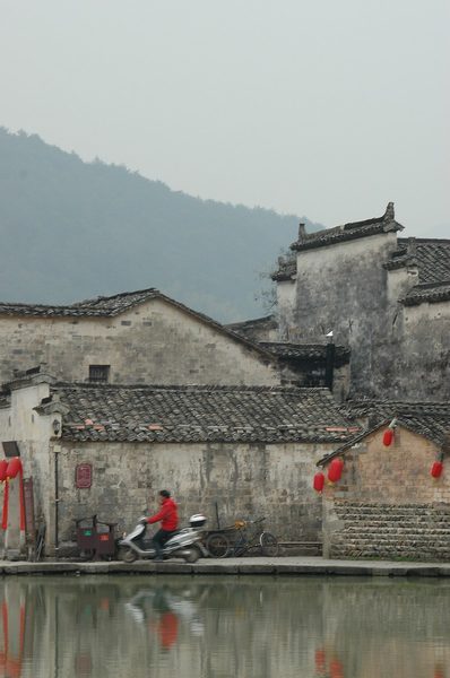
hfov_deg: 10.7
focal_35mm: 128
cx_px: 225
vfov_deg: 16.1
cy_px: 339
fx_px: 2399
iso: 200
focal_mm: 85
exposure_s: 1/60
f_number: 7.1
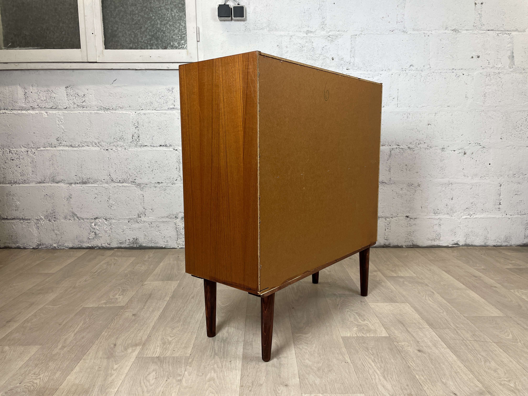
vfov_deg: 53.1
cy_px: 198
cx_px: 264
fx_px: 397
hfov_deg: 67.3
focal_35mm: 26
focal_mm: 4.2
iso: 64
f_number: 1.6
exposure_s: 1/100
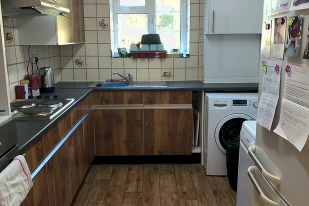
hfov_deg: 57.2
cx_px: 159
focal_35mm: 33
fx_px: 283
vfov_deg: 39.9
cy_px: 93
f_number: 1.8
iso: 40
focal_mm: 4
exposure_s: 1/17
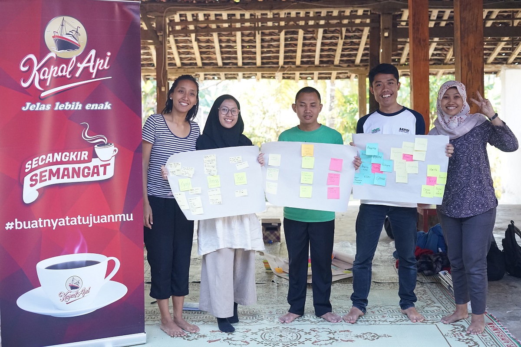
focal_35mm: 50
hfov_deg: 39.6
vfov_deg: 27.0
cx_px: 260
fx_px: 724
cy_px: 174
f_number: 3.2
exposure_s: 1/500
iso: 2500
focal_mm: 50
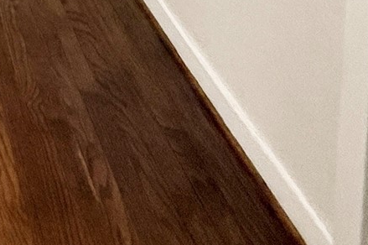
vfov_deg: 15.1
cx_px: -334
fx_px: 695
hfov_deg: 19.6
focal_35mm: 68
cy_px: -279
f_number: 2.2
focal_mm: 2.22
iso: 400
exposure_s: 1/60
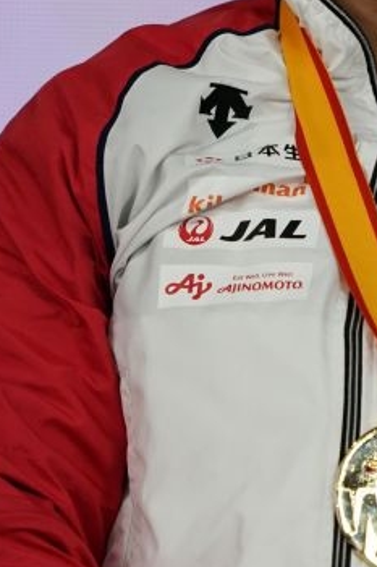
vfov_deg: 1.5
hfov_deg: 1.0
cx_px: 351
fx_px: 21556
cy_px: 364
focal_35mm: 1371
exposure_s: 1/400
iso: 1600
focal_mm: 400
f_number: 2.8
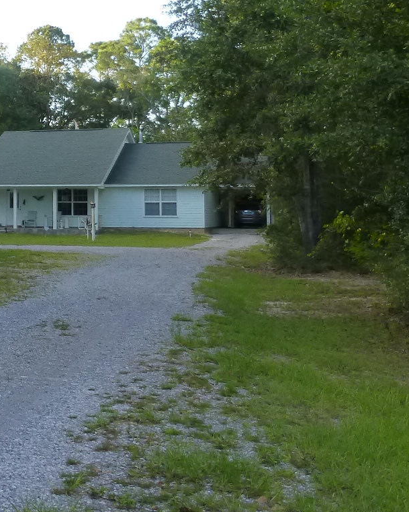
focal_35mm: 63
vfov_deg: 29.4
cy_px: 112
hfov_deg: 22.7
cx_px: -50
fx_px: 954
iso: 160
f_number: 4
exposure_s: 1/100
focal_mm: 4.3
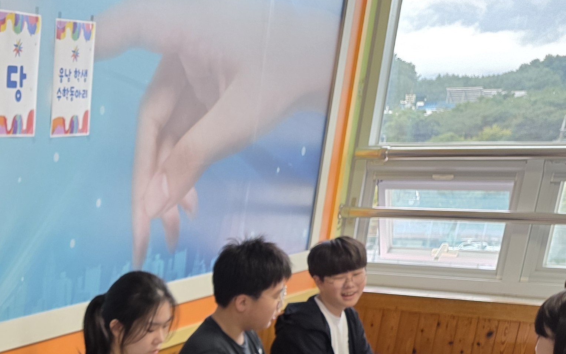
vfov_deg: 18.2
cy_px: 518
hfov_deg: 27.9
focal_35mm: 64
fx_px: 987
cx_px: -119
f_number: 1.7
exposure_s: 1/120
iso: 125
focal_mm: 6.25
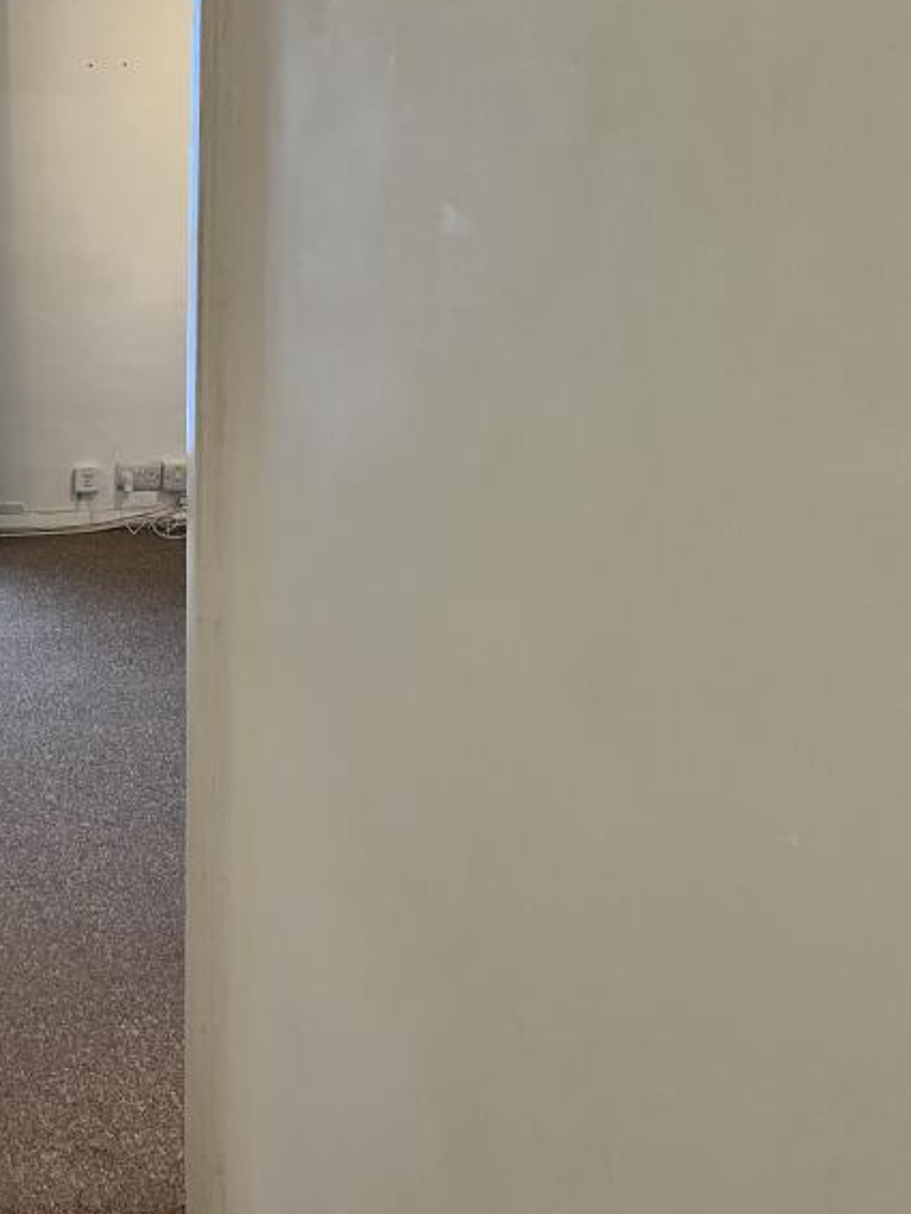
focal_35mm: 47
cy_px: 416
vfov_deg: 40.0
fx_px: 1648
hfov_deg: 27.4
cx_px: -167
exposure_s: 1/50
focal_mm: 5.1
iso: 100
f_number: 1.6
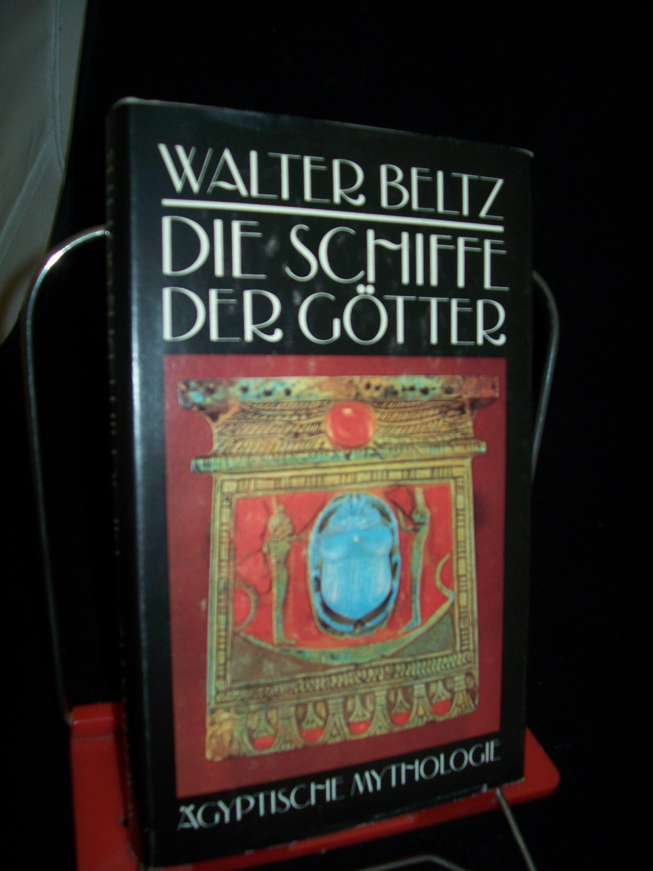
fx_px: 855
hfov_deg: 41.8
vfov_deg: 54.0
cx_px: 326
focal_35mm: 34
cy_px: 436
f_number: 2.7
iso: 80
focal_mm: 5.6
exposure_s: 1/60
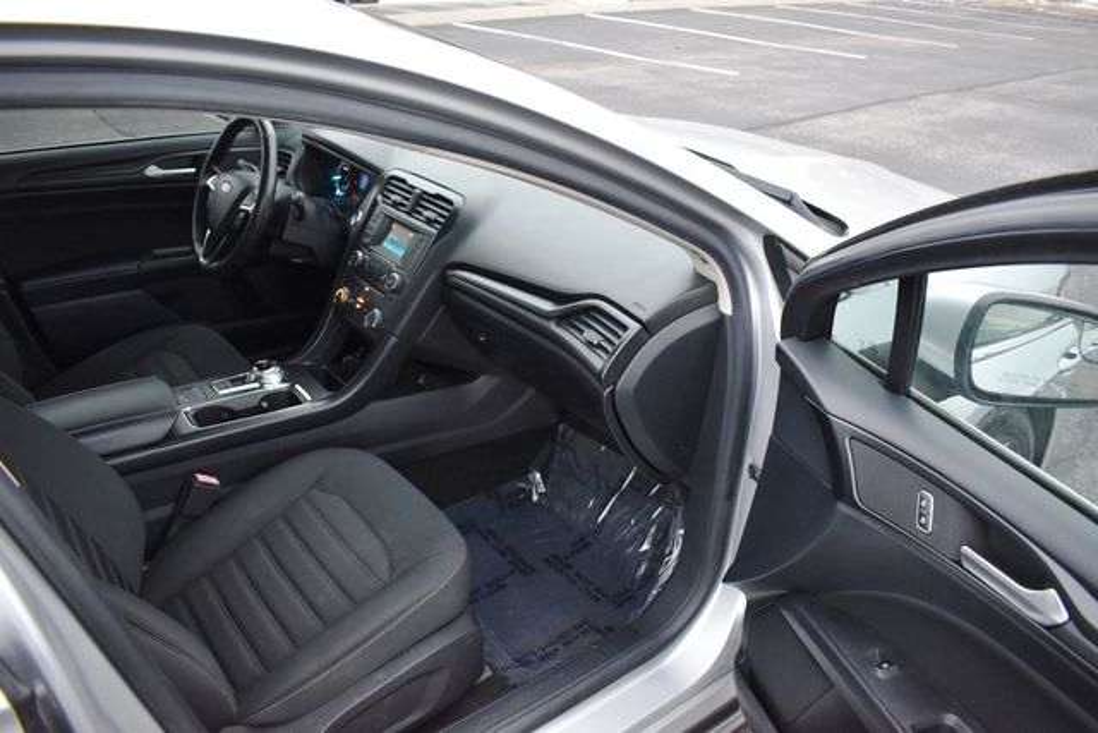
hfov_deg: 67.4
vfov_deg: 48.0
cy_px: 366
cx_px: 549
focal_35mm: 27
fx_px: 824
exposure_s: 1/125
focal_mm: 18
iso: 1100
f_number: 3.5
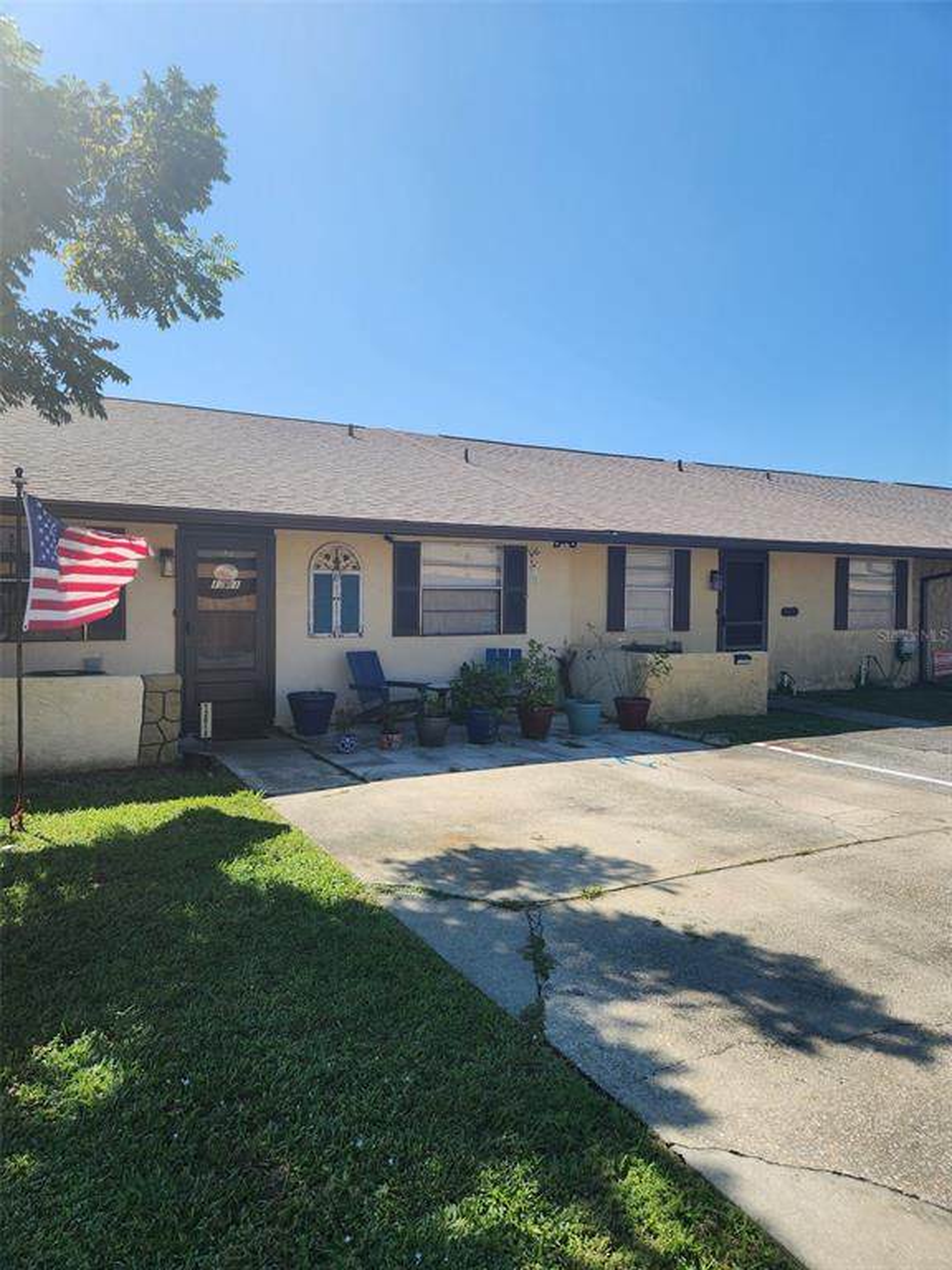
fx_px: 843
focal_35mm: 23
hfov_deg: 58.9
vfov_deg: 73.9
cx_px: 476
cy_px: 635
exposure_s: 1/1636
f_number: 1.8
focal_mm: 5.4
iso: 20
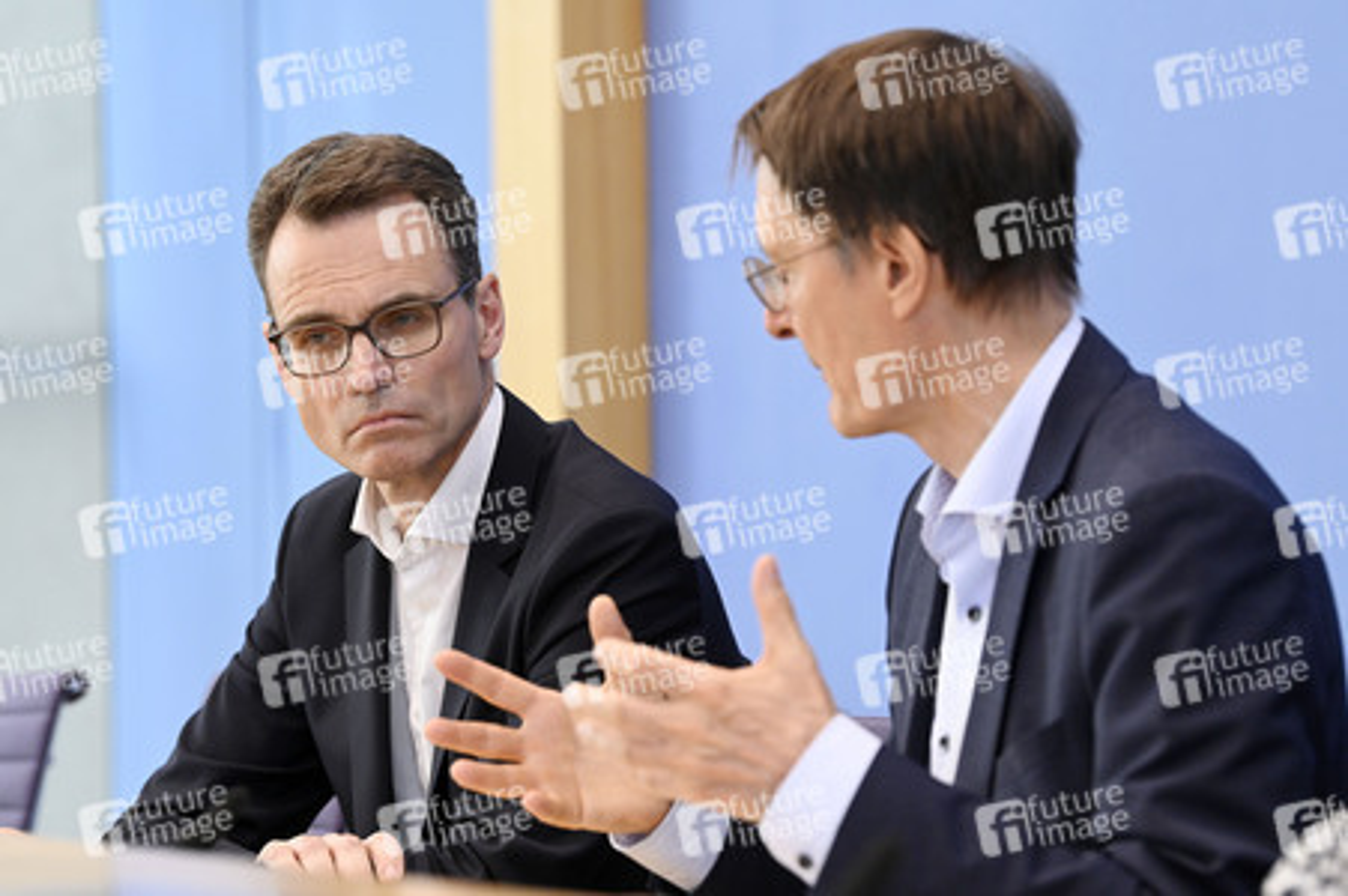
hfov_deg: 14.2
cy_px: 448
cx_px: 674
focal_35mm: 145
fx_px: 5425
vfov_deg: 9.4
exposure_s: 1/500
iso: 3200
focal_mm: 145
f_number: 5.6
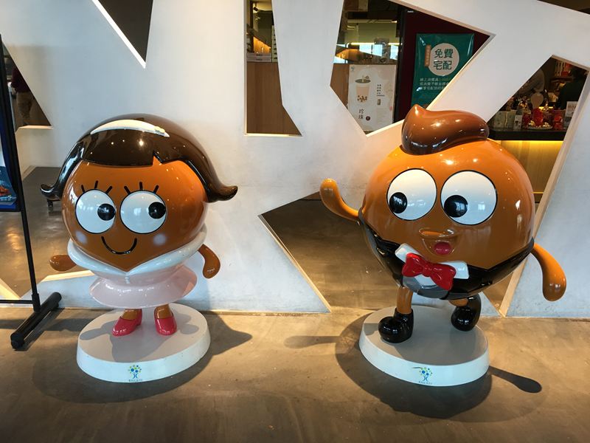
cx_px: 295
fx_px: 494
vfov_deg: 48.2
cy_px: 222
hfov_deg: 61.7
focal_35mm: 29
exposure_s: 1/30
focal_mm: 4.15
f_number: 2.2
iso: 40
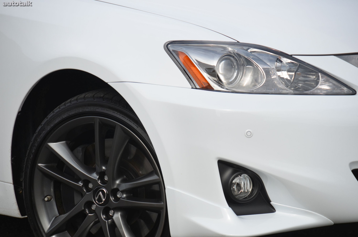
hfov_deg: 6.9
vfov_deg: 4.6
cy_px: 118
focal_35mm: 300
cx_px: 179
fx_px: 2977
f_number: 5.6
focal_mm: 200
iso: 400
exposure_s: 1/1250
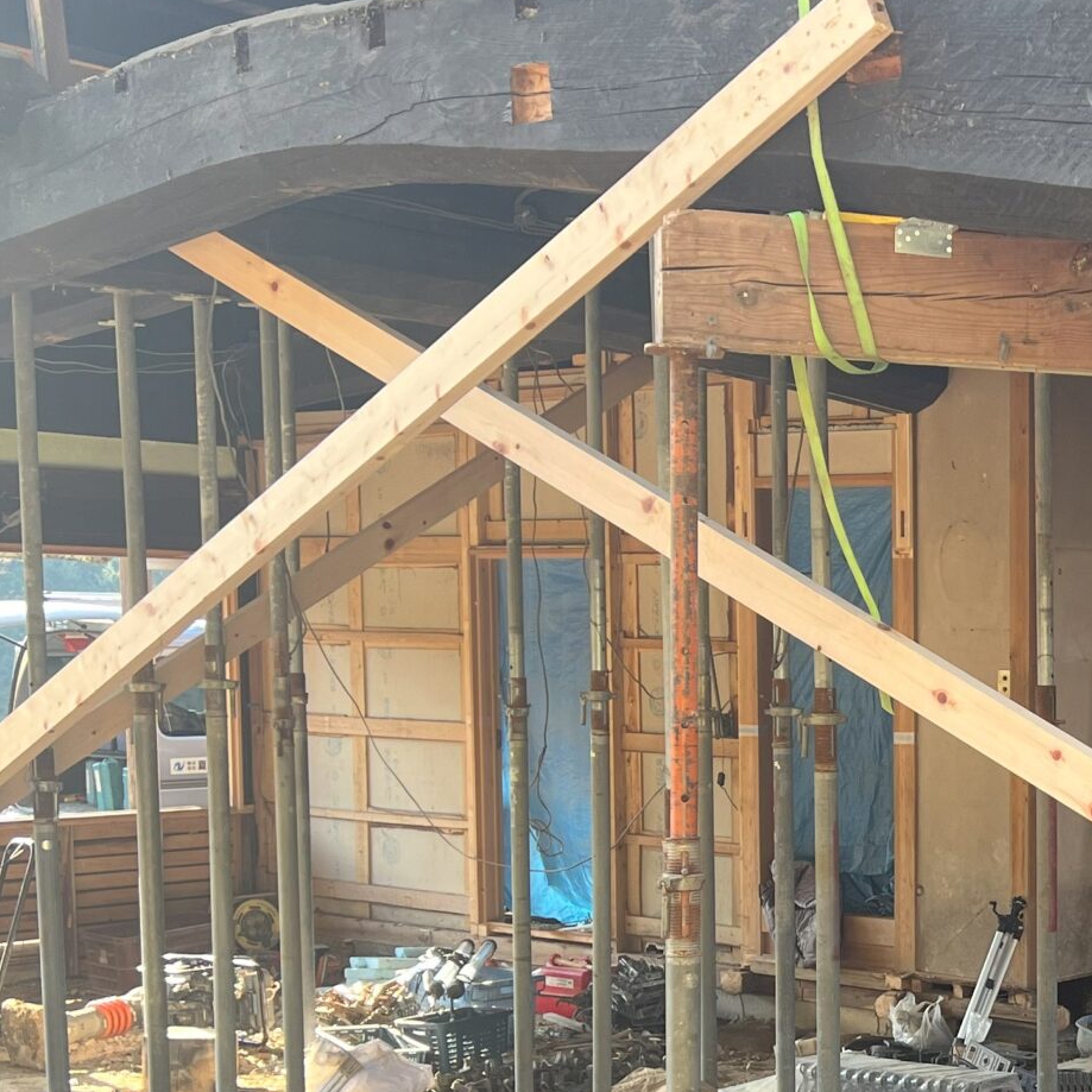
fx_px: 2284
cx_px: 1176
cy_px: 880
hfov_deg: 25.1
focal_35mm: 64
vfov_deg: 26.4
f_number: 1.5
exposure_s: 1/171
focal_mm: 5.7
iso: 50
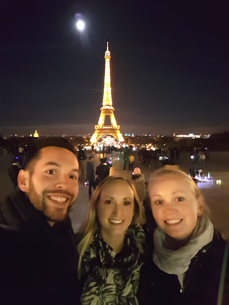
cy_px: 152
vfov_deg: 79.0
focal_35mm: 21
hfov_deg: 63.4
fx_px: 185
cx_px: 114
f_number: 1.7
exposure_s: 1/13
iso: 1250
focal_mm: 2.1
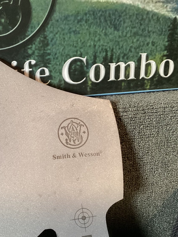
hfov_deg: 33.2
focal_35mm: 42
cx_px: 30
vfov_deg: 44.8
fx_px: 288
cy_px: 120
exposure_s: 1/50
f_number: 2.4
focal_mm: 3.3
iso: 160
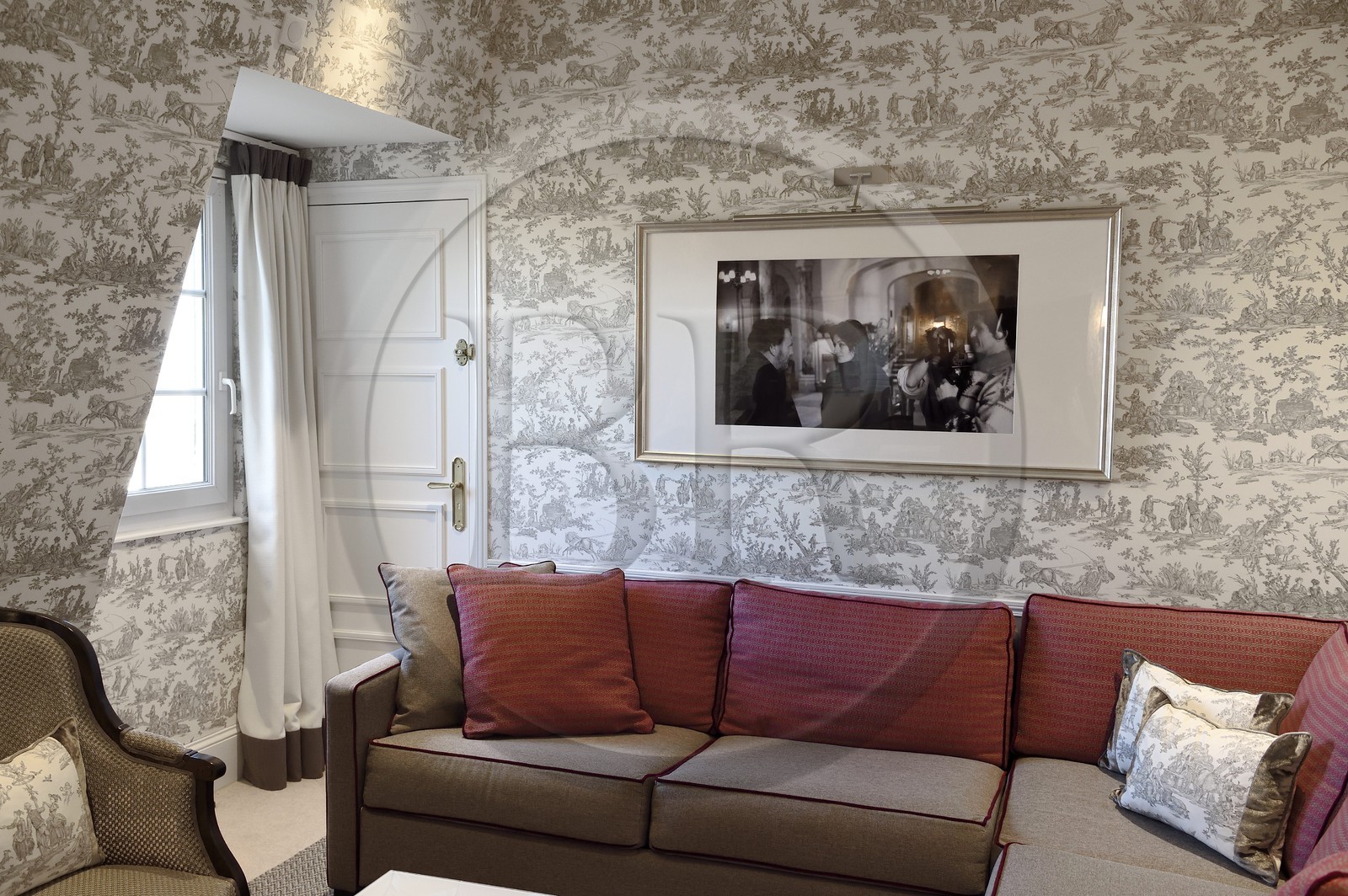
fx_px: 1272
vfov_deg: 38.8
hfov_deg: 55.8
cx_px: 674
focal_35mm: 34
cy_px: 448
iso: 1600
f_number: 6.3
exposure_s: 1/50
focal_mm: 34
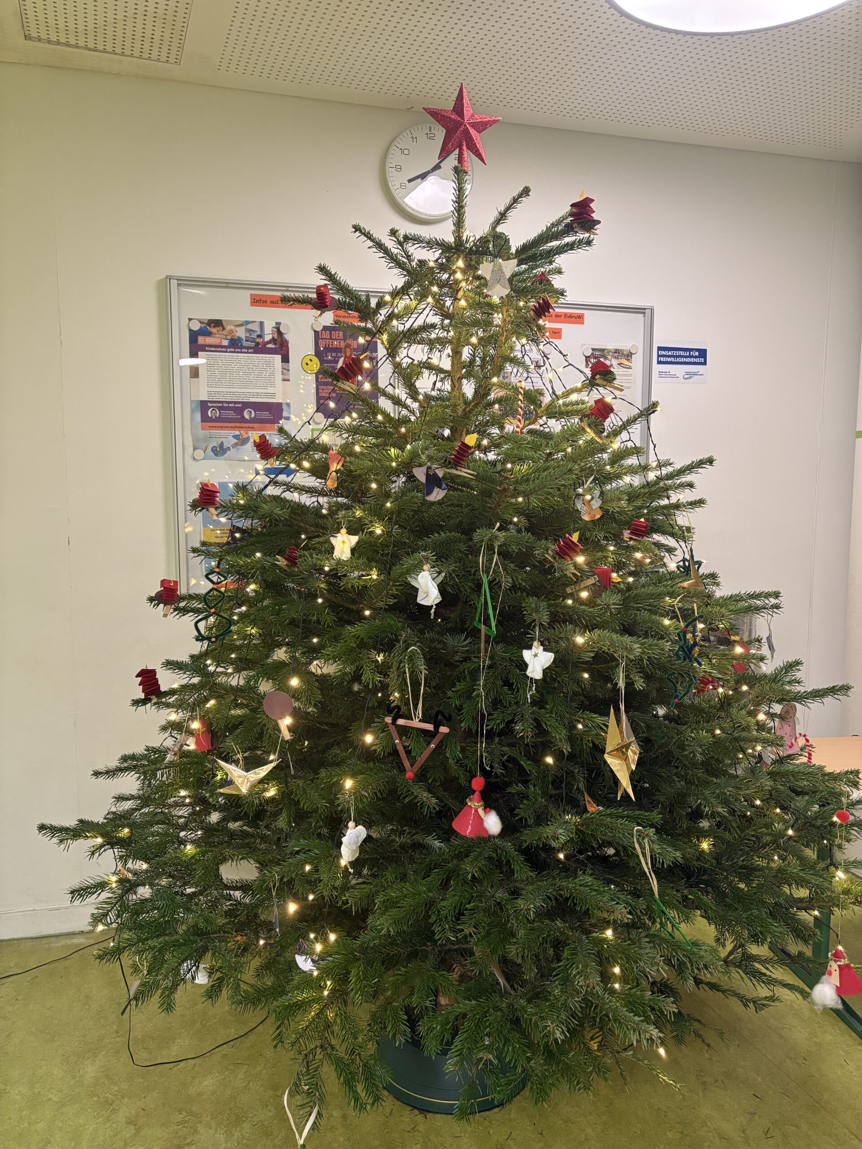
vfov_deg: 67.3
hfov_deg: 53.1
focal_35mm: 26
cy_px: 574
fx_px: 863
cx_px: 431
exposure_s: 1/49
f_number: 1.6
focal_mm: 5.96
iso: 320
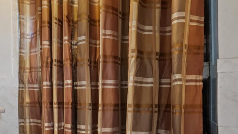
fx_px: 164
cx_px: 95
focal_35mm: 26
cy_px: 100
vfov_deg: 43.1
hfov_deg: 71.1
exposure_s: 6
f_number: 8
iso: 100
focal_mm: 17
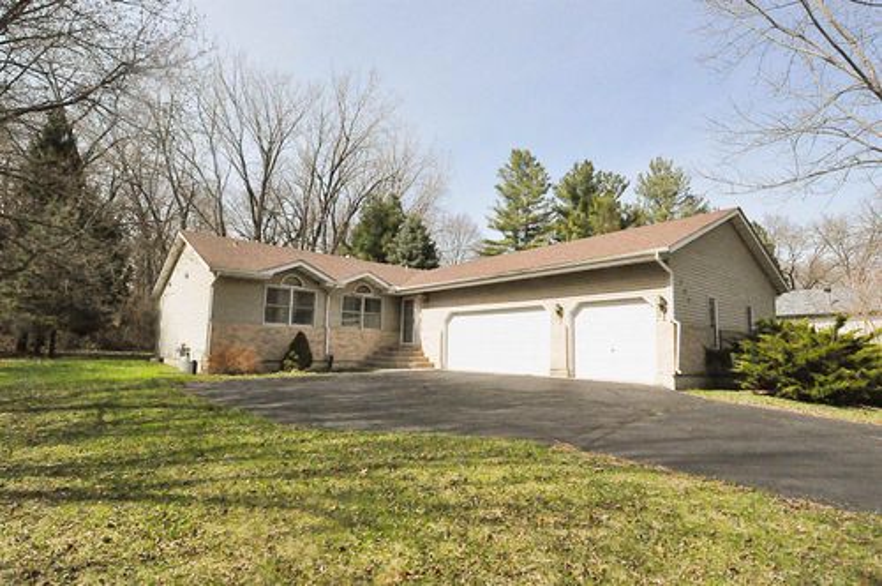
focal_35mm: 21
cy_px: 293
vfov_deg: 59.4
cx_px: 441
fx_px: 514
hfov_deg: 81.3
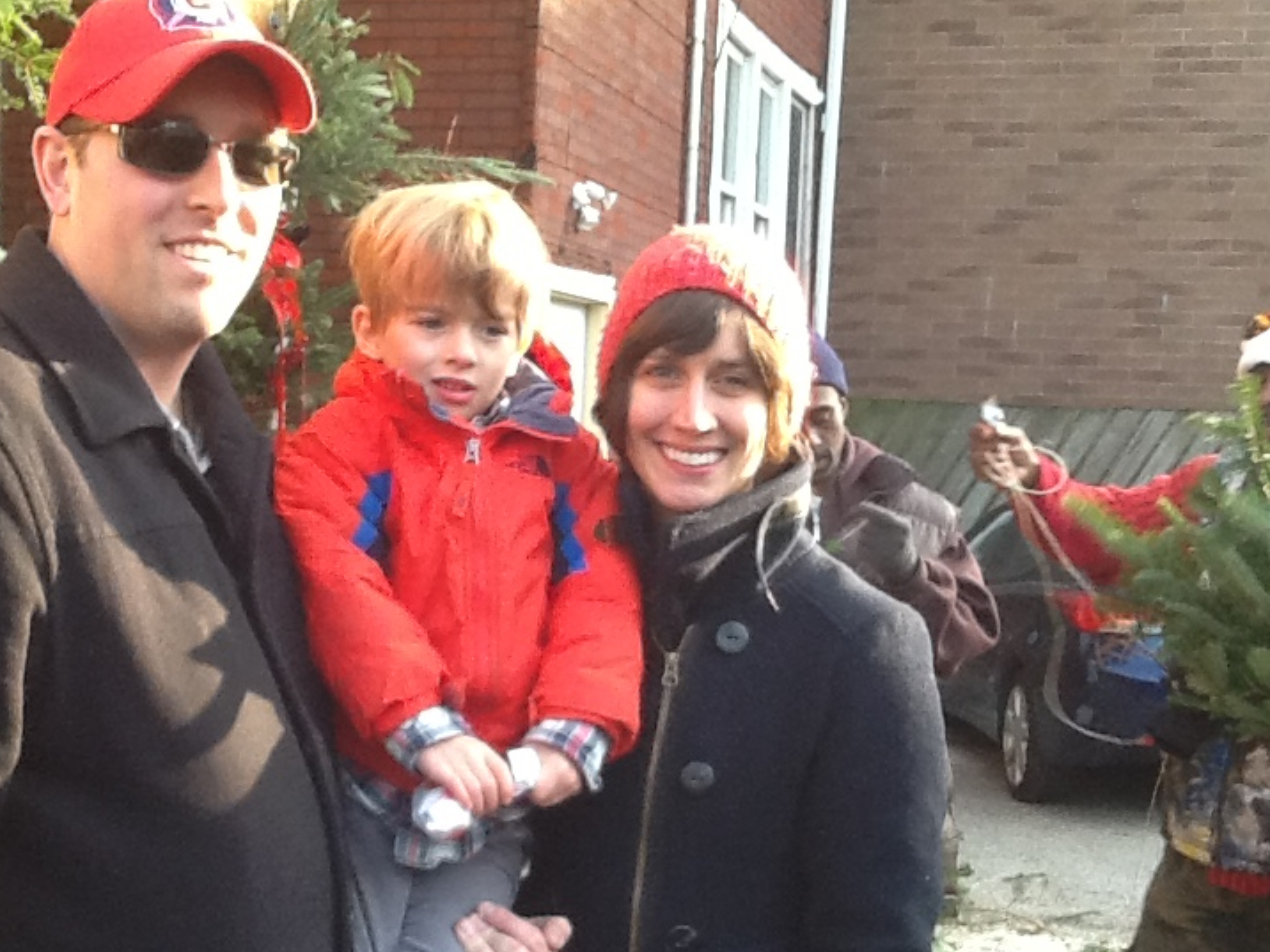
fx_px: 2165
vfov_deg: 24.7
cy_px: 596
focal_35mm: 59
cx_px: 516
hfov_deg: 32.6
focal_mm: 2.03
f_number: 2.4
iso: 80
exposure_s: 1/120
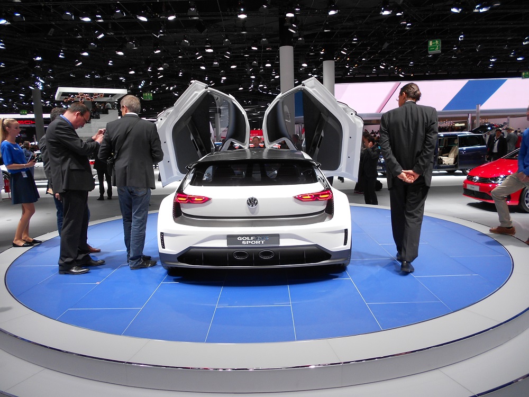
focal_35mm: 26
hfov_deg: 67.3
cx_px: 264
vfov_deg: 53.1
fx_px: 397
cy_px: 198
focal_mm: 4.6
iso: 80
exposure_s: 1/100
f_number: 3.2
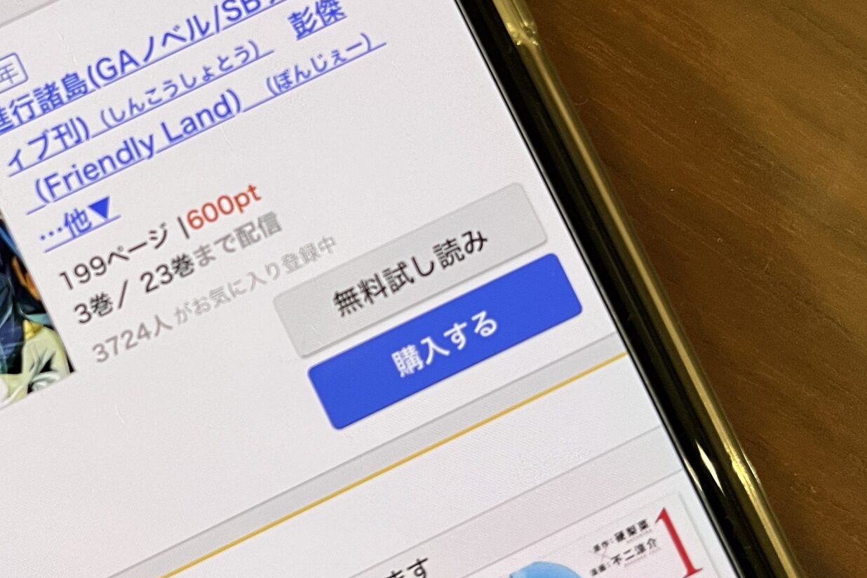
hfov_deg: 34.5
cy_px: 170
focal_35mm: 56
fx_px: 1349
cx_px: 168
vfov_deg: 24.0
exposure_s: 1/60
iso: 250
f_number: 1.6
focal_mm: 5.1
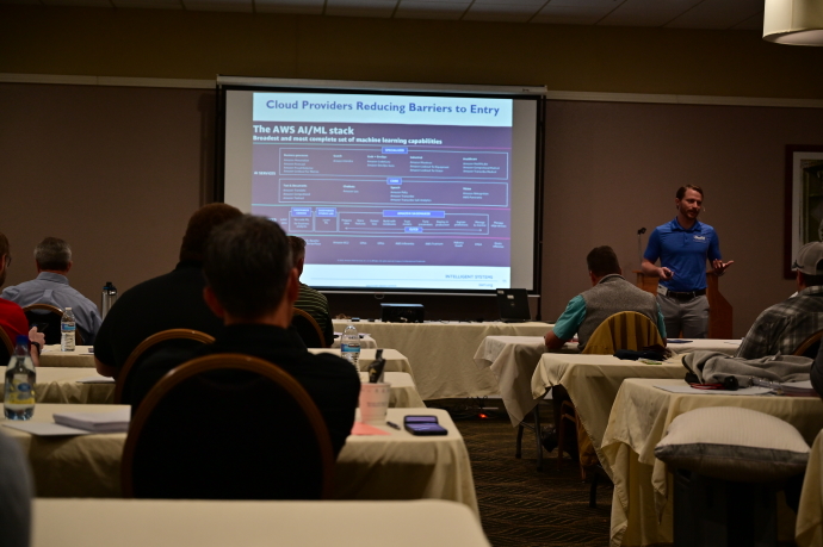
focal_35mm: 61
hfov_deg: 32.9
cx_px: 412
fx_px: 1393
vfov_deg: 22.2
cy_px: 274
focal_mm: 61
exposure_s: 1/60
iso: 720
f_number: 4
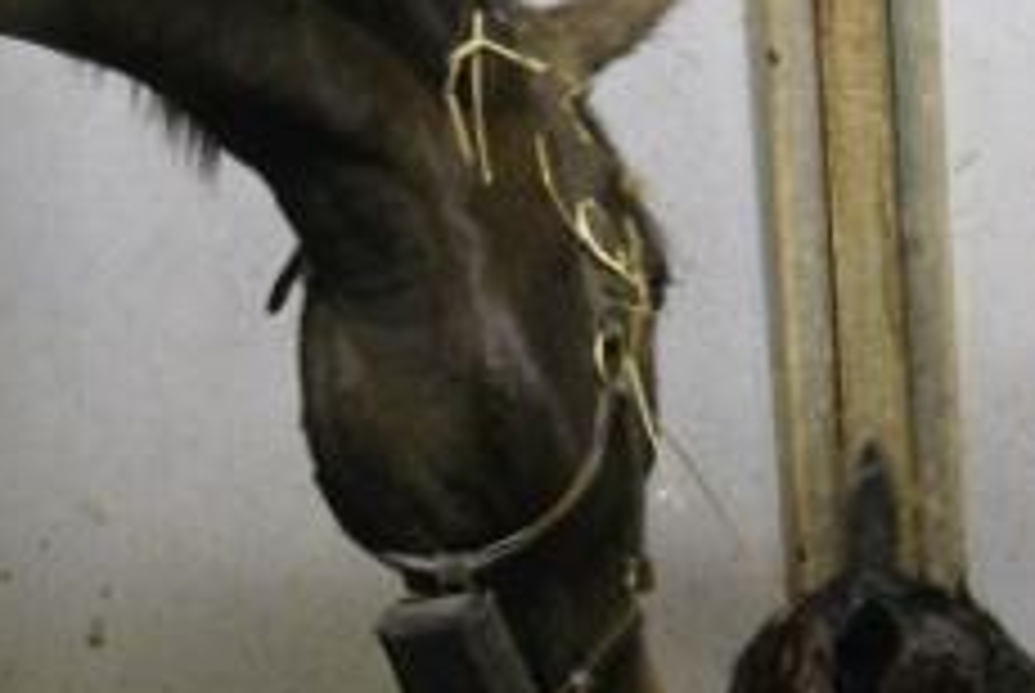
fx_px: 4203
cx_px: 666
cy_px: 374
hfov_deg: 14.0
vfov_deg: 9.4
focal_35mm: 146
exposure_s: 1/15
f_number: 5.6
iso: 800
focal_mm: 50
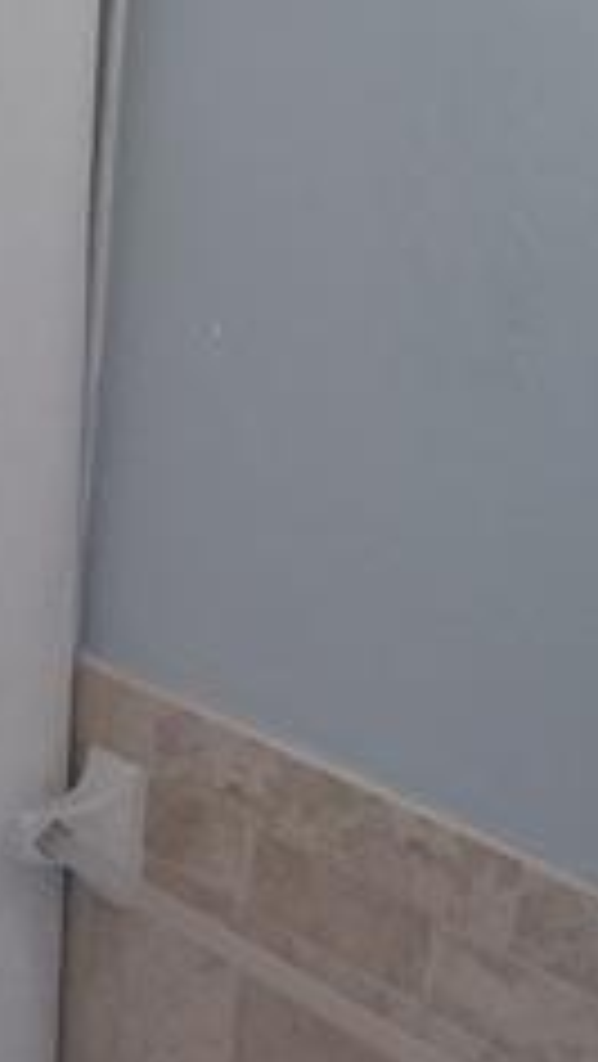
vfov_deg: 21.9
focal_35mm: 96
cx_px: -607
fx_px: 2702
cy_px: 842
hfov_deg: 11.4
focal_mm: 3.98
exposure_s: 1/120
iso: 25
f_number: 1.8
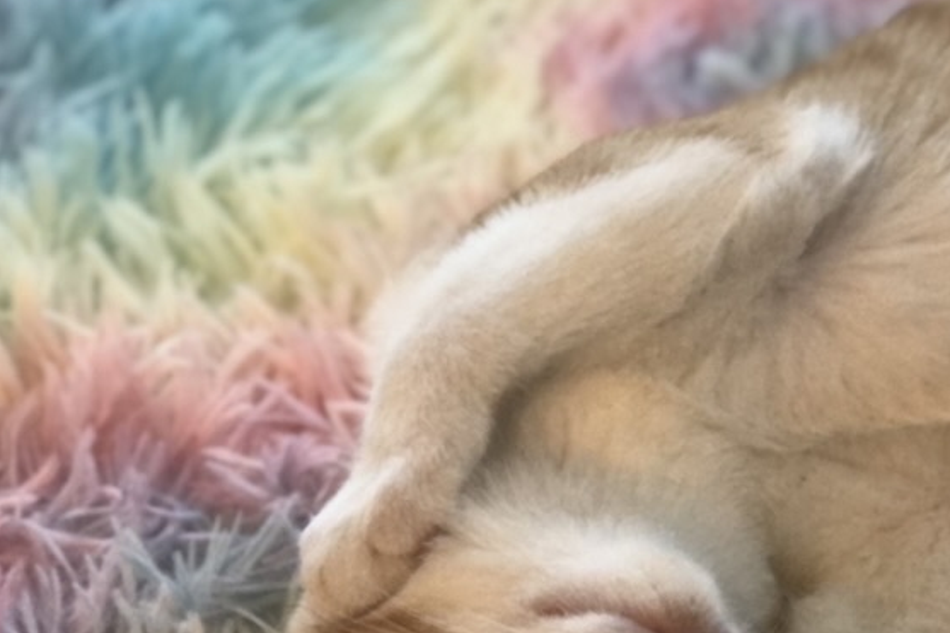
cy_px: 500
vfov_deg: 12.5
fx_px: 2875
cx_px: 665
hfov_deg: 18.7
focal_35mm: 109
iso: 200
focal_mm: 6.6
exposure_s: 1/30
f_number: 2.8
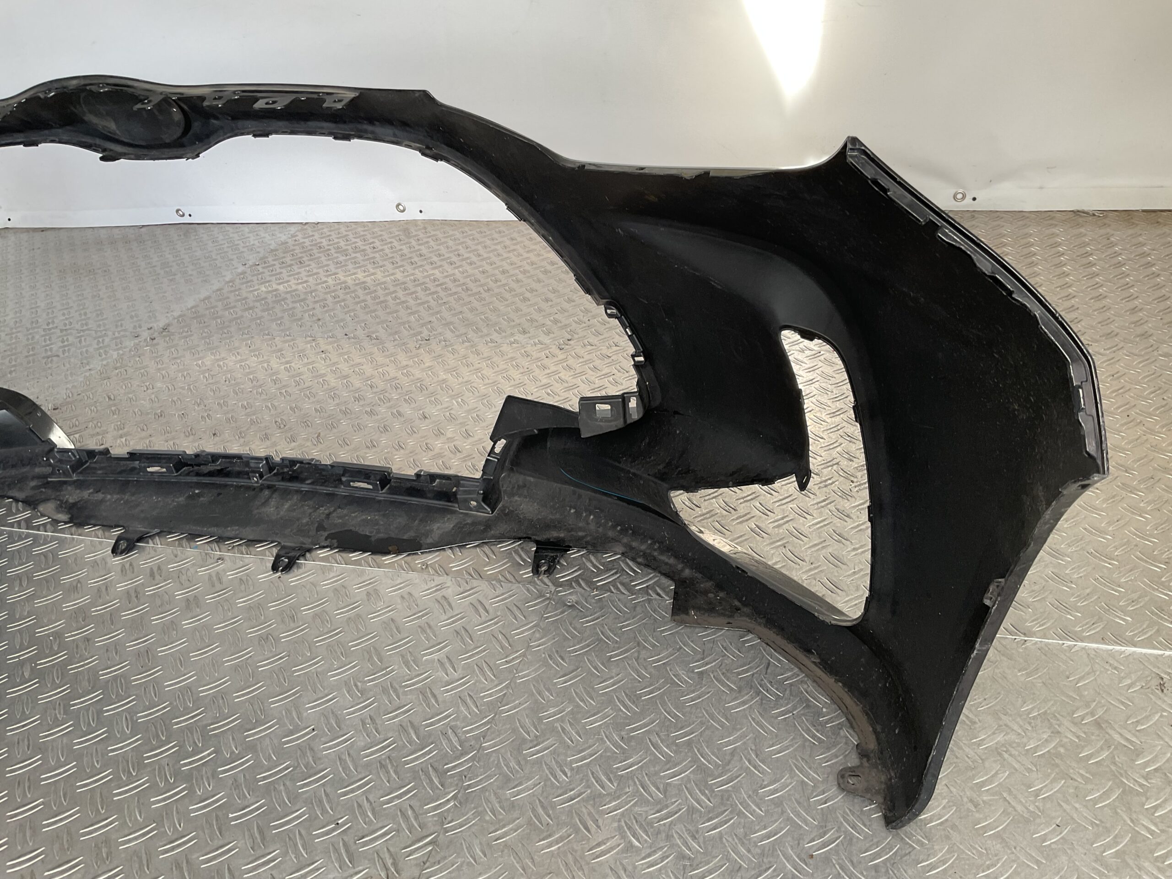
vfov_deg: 48.2
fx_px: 982
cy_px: 440
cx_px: 586
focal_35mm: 29
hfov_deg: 61.7
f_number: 1.8
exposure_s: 1/100
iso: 32
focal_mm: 3
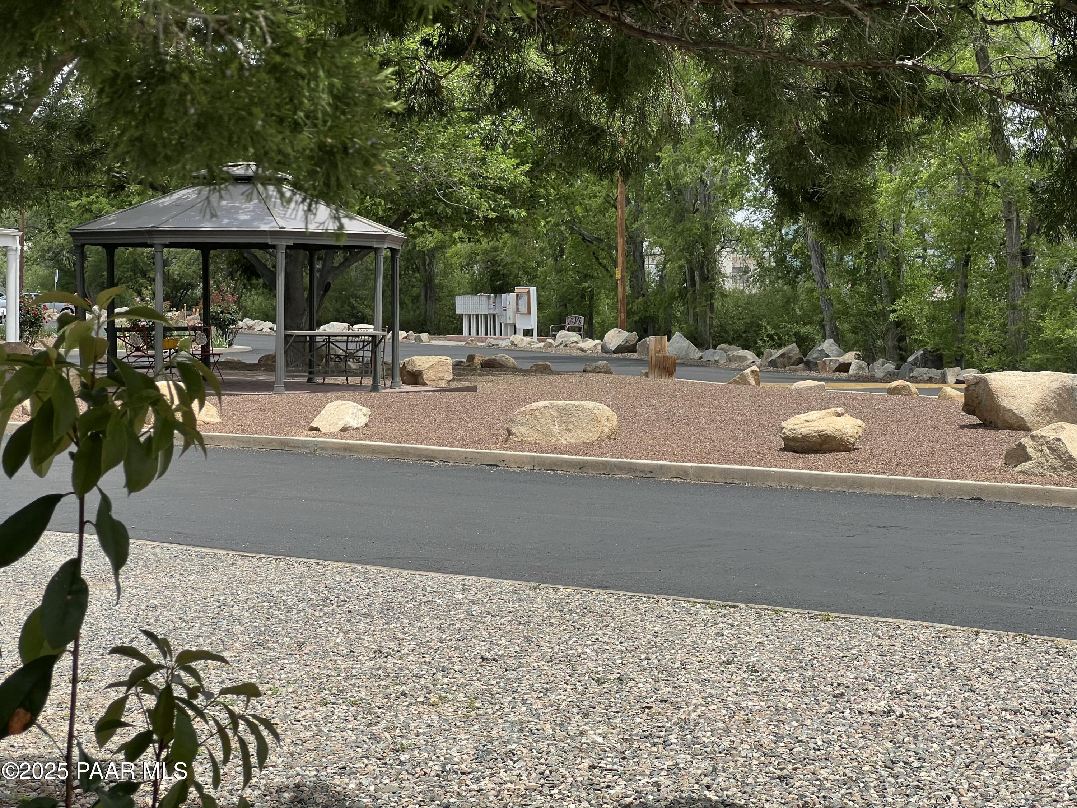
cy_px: 404
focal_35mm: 77
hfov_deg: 25.3
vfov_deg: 19.1
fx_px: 2396
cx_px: 538
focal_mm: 9
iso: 32
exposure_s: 1/442
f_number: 2.8
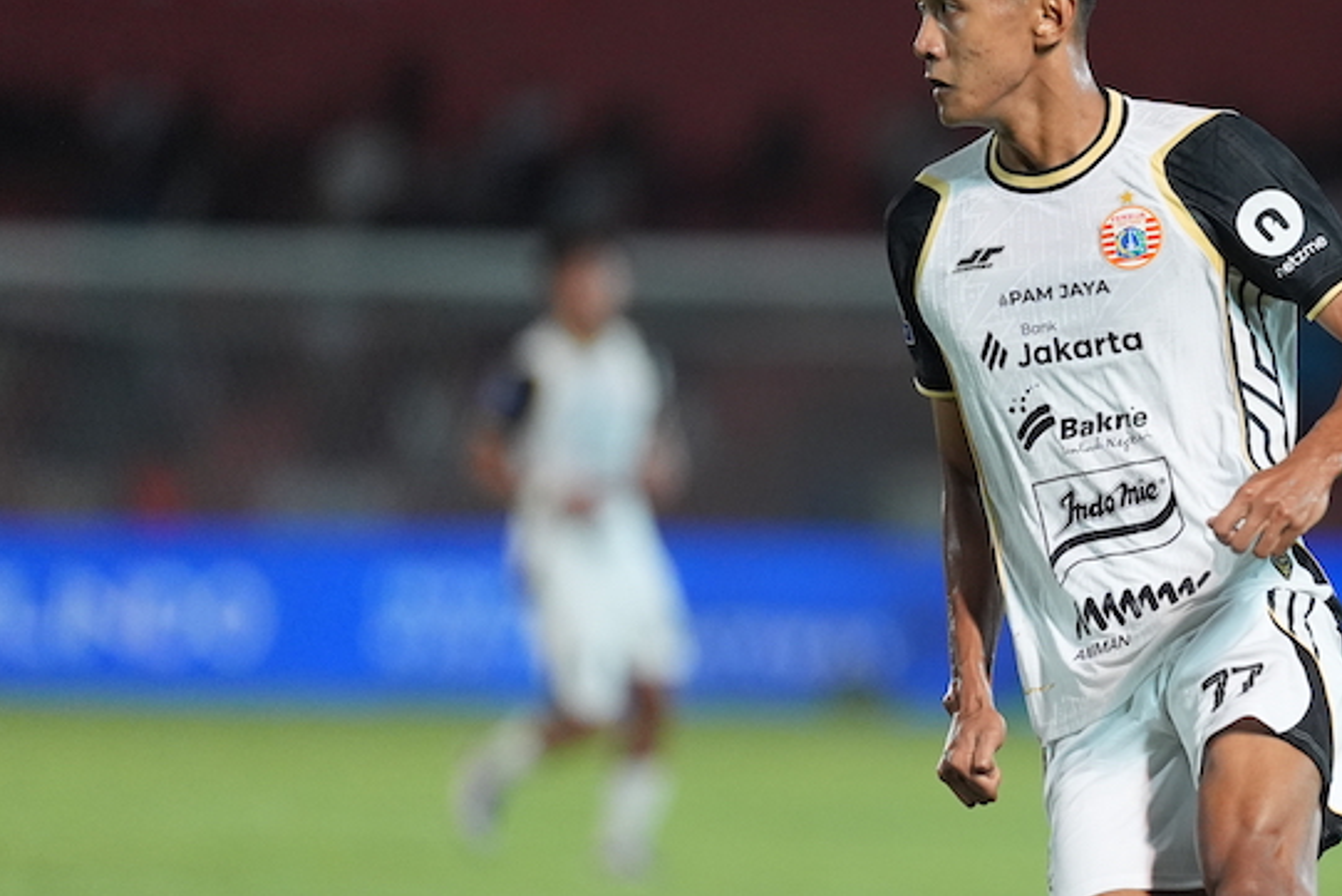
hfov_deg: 3.7
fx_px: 20693
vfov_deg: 2.5
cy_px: 490
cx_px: 1131
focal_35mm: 555
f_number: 2.8
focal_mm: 300
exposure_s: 1/1250
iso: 4000
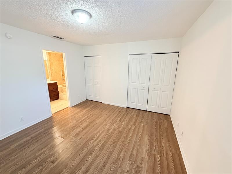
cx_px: 116
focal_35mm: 14
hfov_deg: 102.1
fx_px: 94
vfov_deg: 85.7
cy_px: 87
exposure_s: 1/60
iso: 250
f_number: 2.2
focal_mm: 2.22
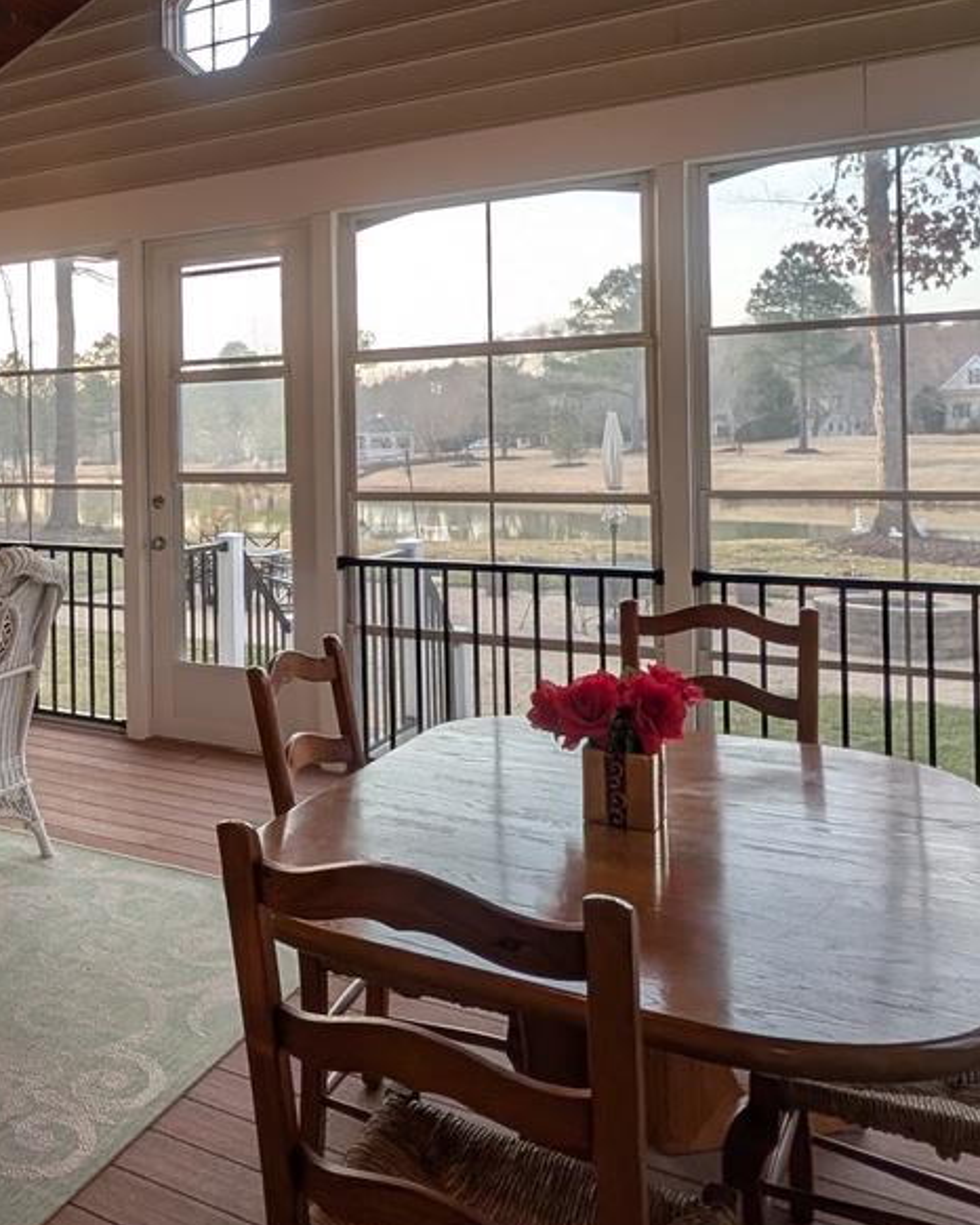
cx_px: 78
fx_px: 1051
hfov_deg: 44.9
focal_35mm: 29
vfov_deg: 59.5
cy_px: 444
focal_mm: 2.02
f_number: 1.7
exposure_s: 1/266
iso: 54
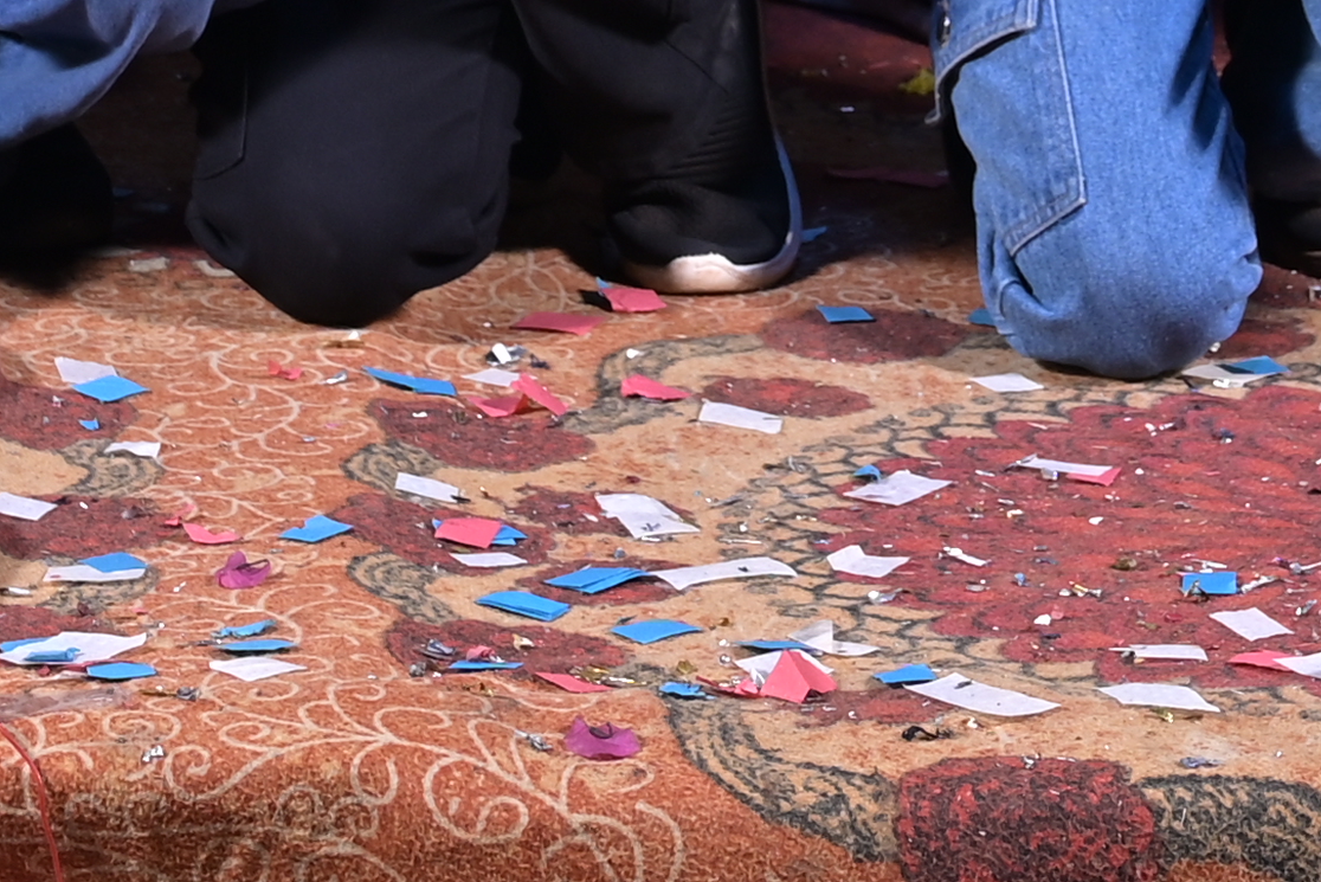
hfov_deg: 10.6
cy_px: -1183
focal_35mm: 194
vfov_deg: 6.7
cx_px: 914
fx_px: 7121
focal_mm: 36
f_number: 6.3
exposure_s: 1/160
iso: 200
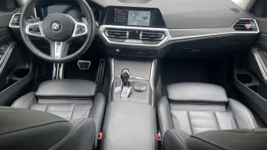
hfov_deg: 67.9
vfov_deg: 41.3
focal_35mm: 28
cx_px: 132
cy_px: 61
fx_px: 198
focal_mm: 5.1
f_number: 1.6
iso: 40
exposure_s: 1/244
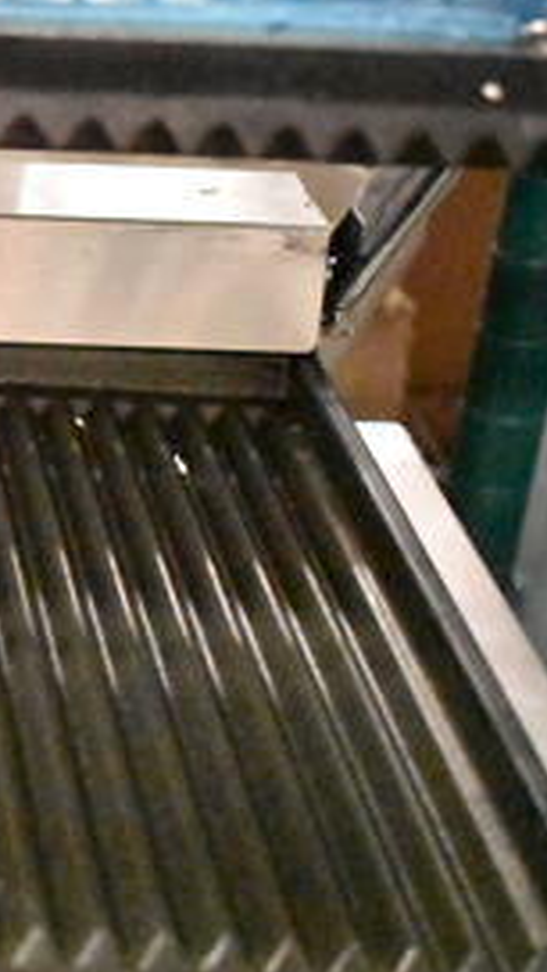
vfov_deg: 20.2
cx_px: -501
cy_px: 536
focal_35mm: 106
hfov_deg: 10.6
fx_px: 2733
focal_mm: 30
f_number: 4.2
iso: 25600
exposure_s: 1/125
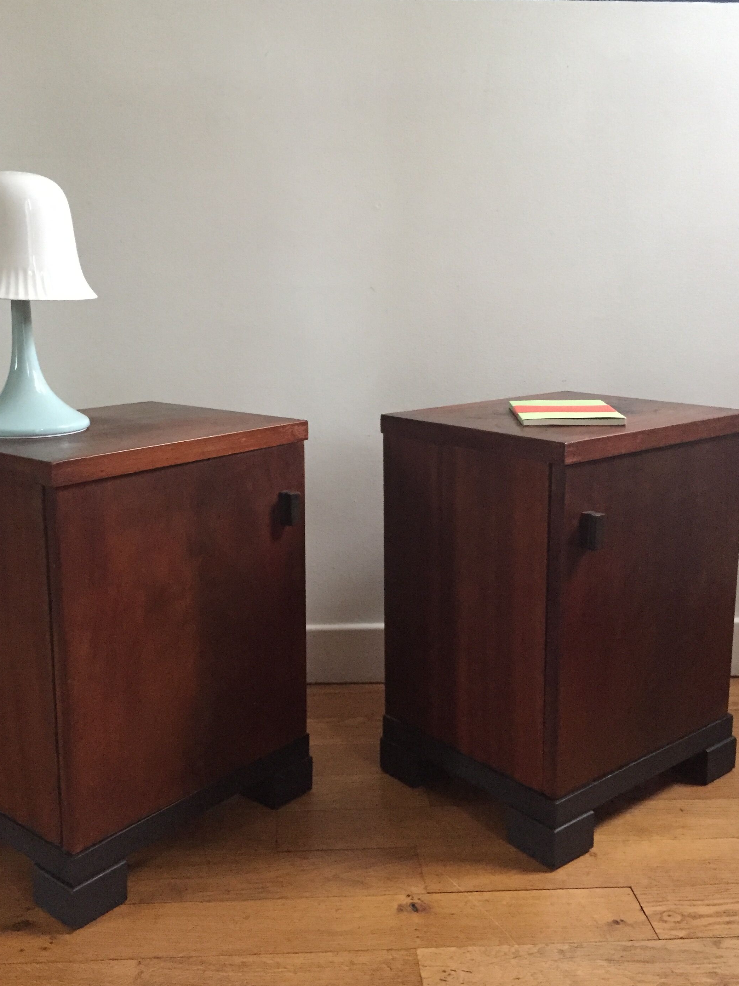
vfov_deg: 53.9
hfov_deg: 41.7
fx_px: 968
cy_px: 469
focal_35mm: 34
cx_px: 333
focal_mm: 4.15
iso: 400
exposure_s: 1/17
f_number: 2.2
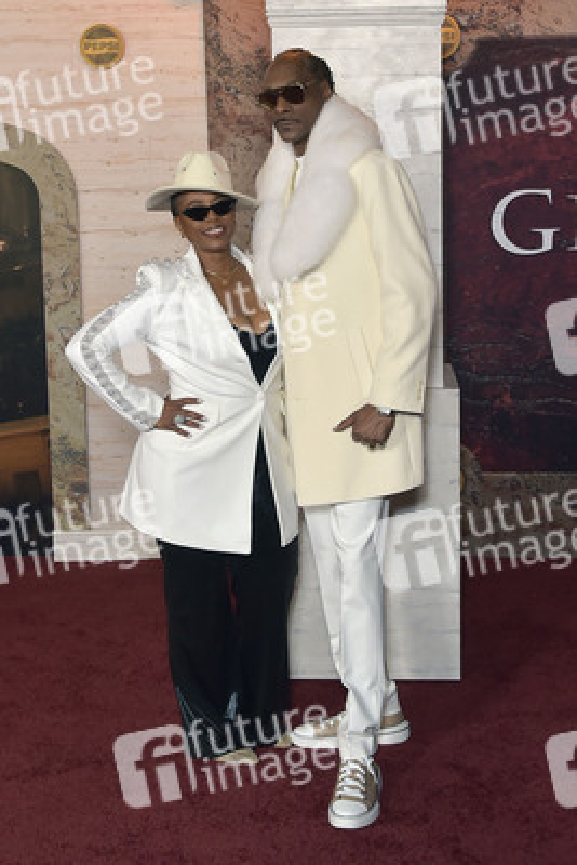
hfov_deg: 37.9
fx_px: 841
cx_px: 288
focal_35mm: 35
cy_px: 432
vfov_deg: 54.4
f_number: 5.6
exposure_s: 1/250
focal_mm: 35
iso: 1000
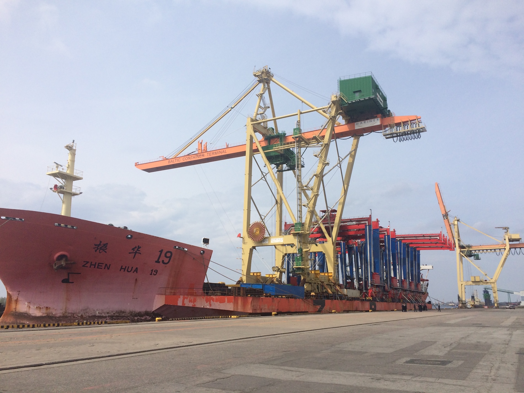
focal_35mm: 29
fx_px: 439
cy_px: 196
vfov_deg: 48.2
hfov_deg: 61.7
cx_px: 262
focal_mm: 4.15
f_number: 2.2
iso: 32
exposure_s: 1/3731
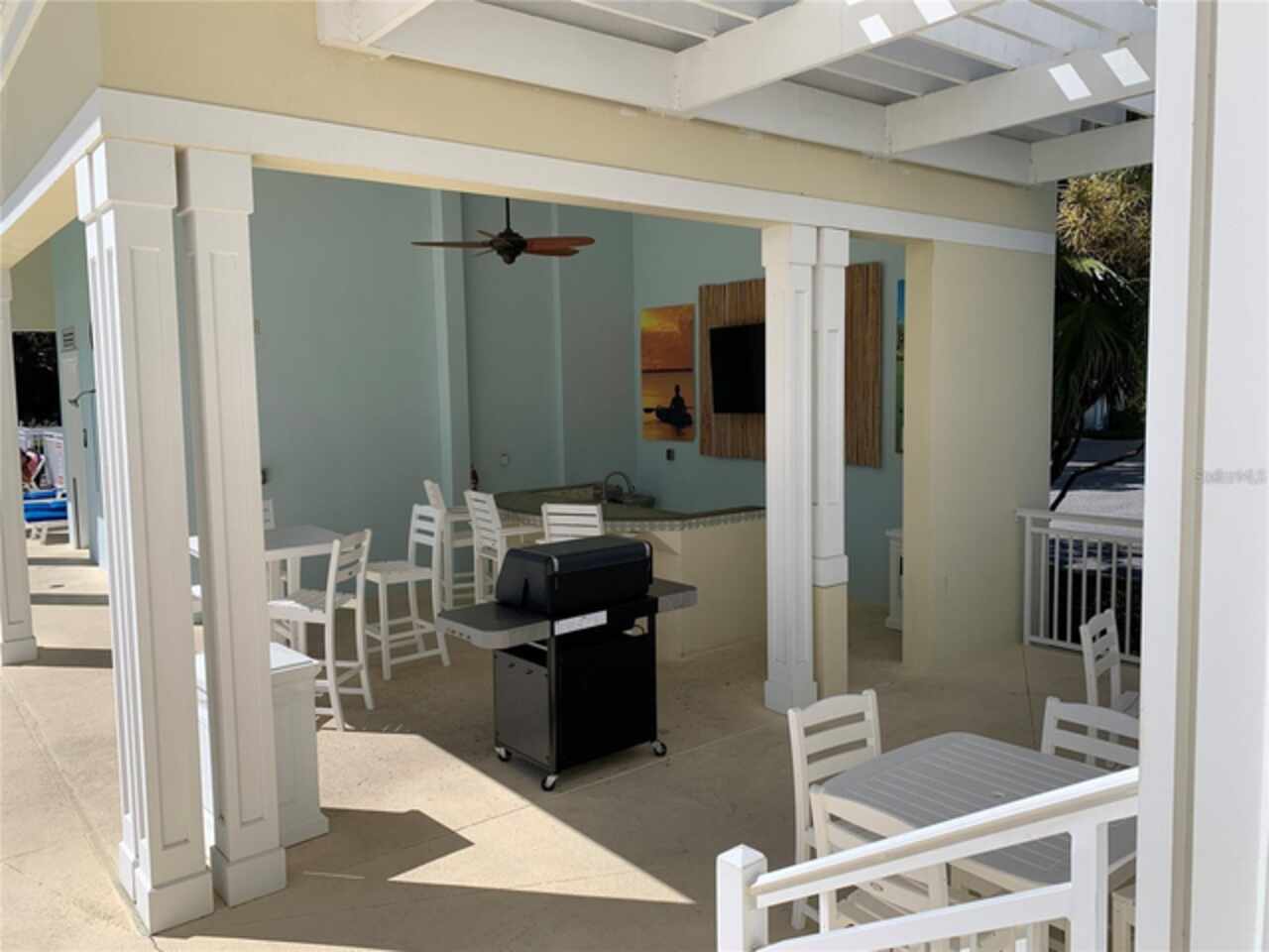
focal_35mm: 26
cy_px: 476
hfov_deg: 67.3
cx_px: 634
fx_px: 953
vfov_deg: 53.1
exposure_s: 1/3289
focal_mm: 4.25
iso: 25
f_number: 1.8
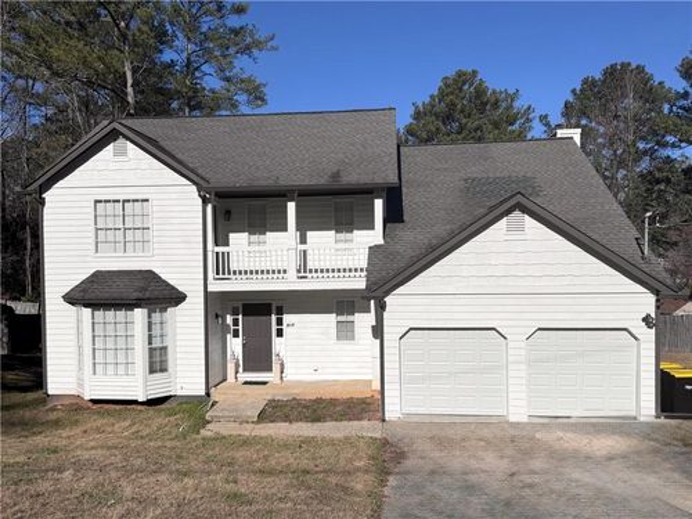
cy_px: 260
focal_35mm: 24
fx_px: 480
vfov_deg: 56.8
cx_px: 346
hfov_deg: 71.6
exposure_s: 1/12346
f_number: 1.78
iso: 64
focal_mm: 6.76
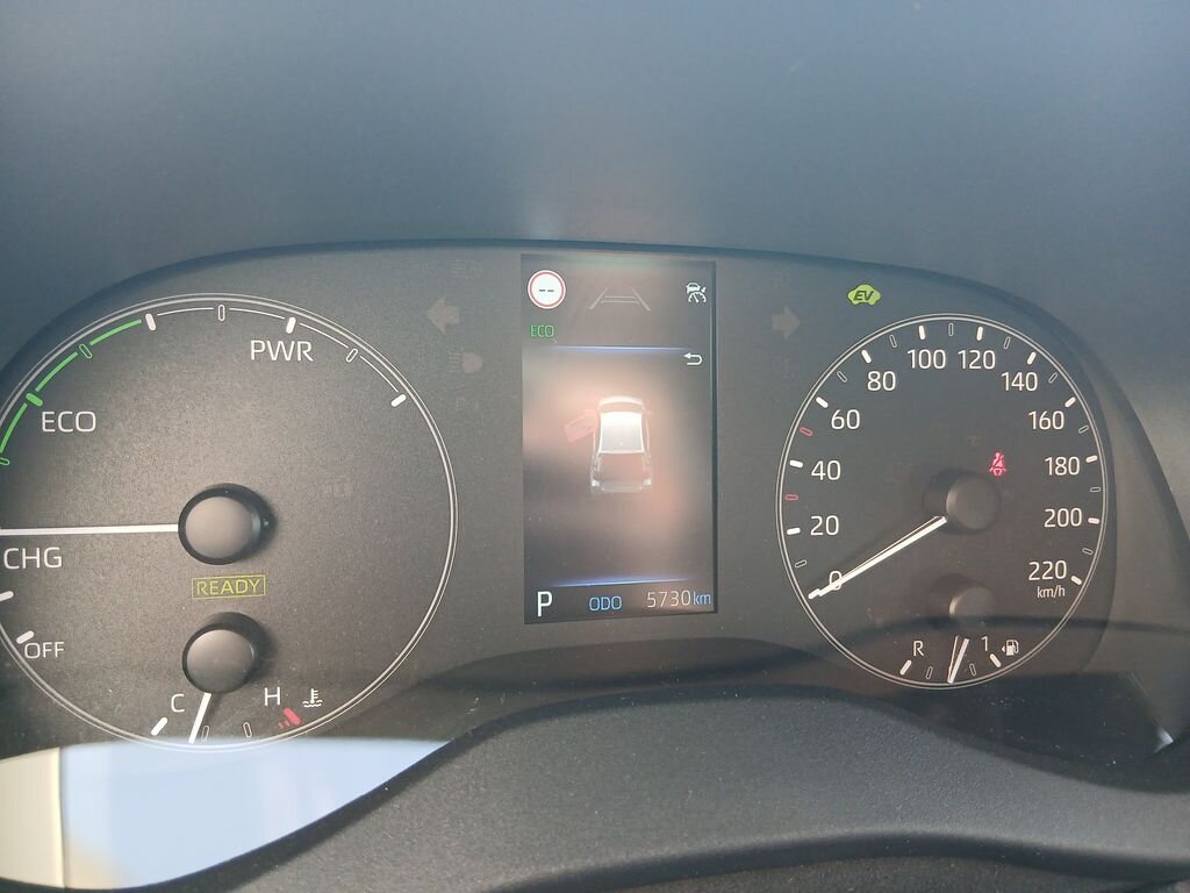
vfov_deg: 53.1
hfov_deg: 67.3
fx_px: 894
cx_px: 595
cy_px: 446
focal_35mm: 26
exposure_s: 1/60
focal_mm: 3.98
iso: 160
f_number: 1.8
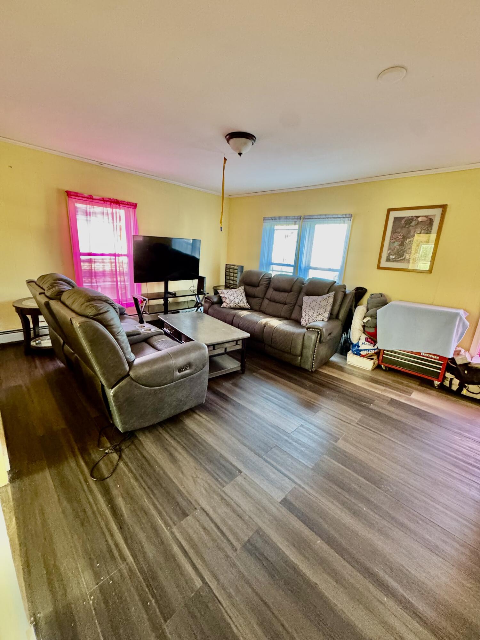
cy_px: 320
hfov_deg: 85.7
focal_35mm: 14
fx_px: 259
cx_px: 240
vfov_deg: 102.1
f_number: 2.2
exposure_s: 1/60
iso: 640
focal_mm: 2.22
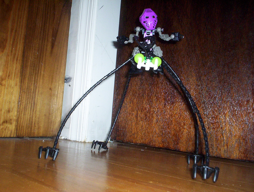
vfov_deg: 37.9
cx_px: 127
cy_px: 96
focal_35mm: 38
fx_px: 279
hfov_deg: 48.9
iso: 140
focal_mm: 4.99
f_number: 4.5
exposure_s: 1/60
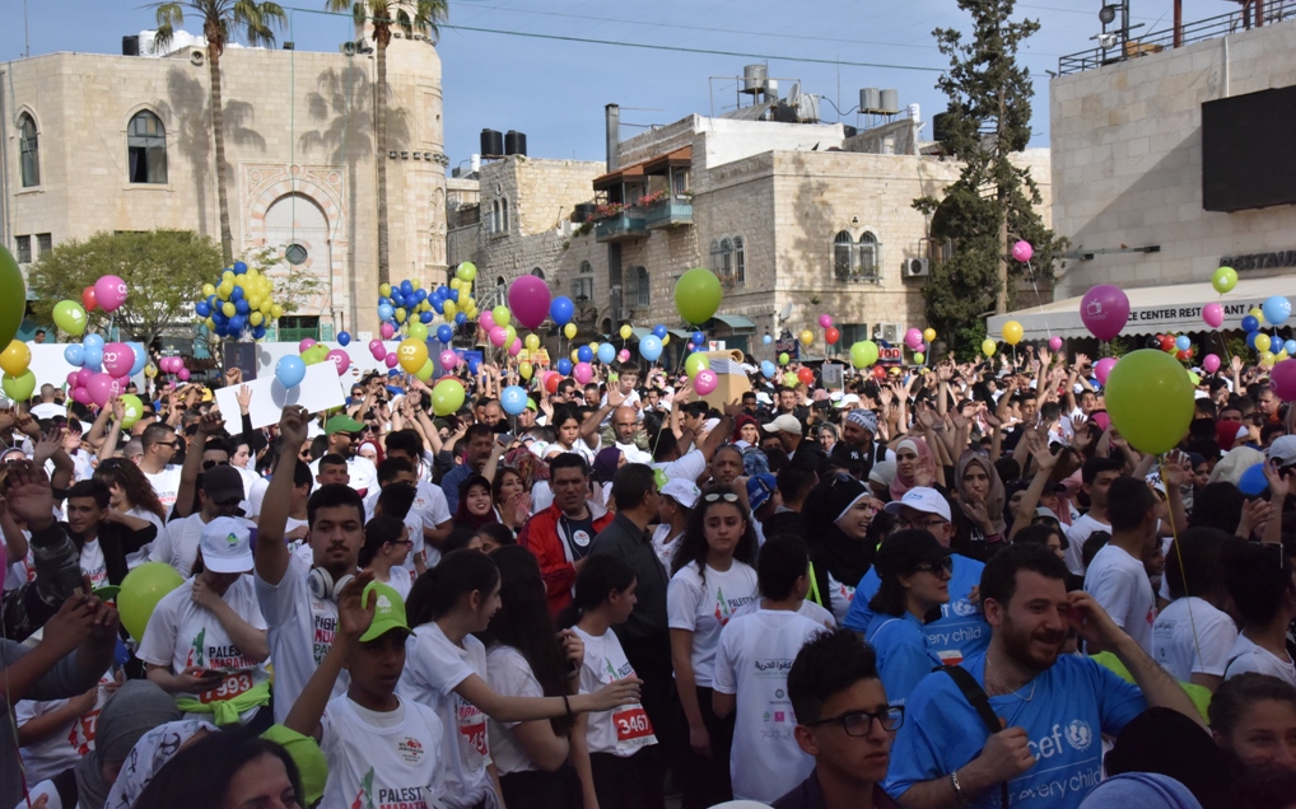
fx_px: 1448
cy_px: 390
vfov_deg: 31.2
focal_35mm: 41
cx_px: 649
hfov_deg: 48.2
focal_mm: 40
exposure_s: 1/1600
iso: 2500
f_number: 20
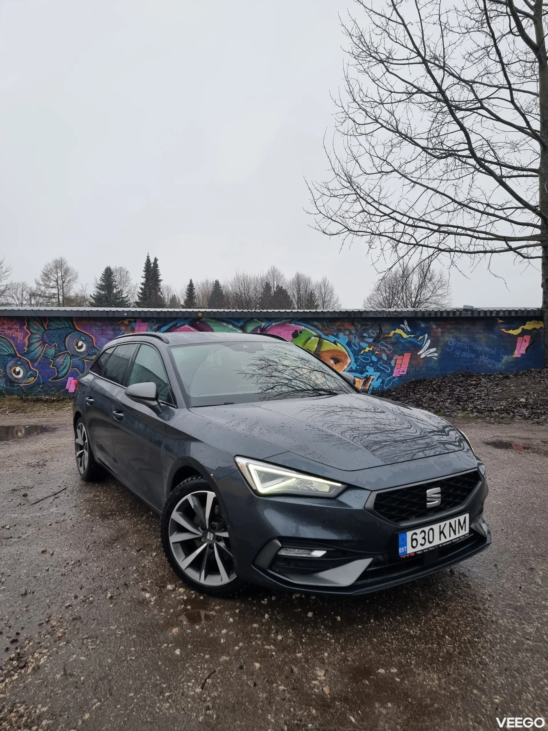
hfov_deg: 56.8
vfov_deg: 71.6
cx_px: 274
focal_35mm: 24
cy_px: 366
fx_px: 507
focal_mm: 6.7
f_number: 1.8
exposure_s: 1/100
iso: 100
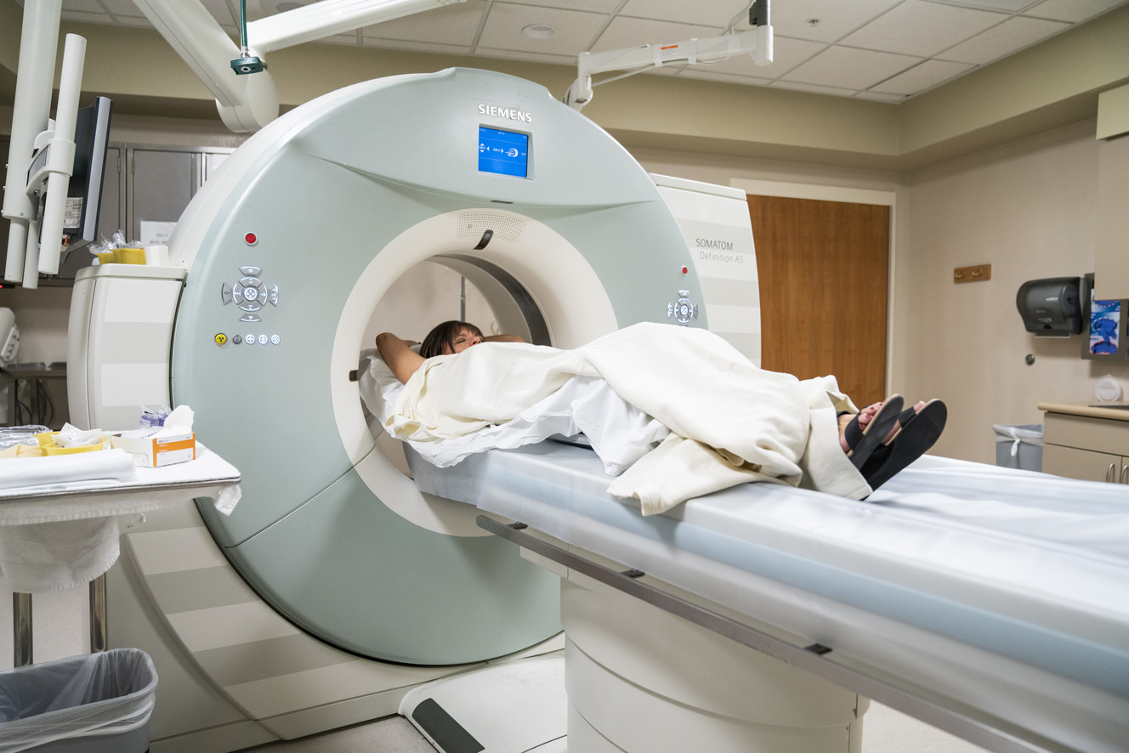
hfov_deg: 73.7
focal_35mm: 24
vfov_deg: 53.2
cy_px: 376
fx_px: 753
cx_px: 564
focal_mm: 24
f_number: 2.8
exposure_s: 1/200
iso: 1600
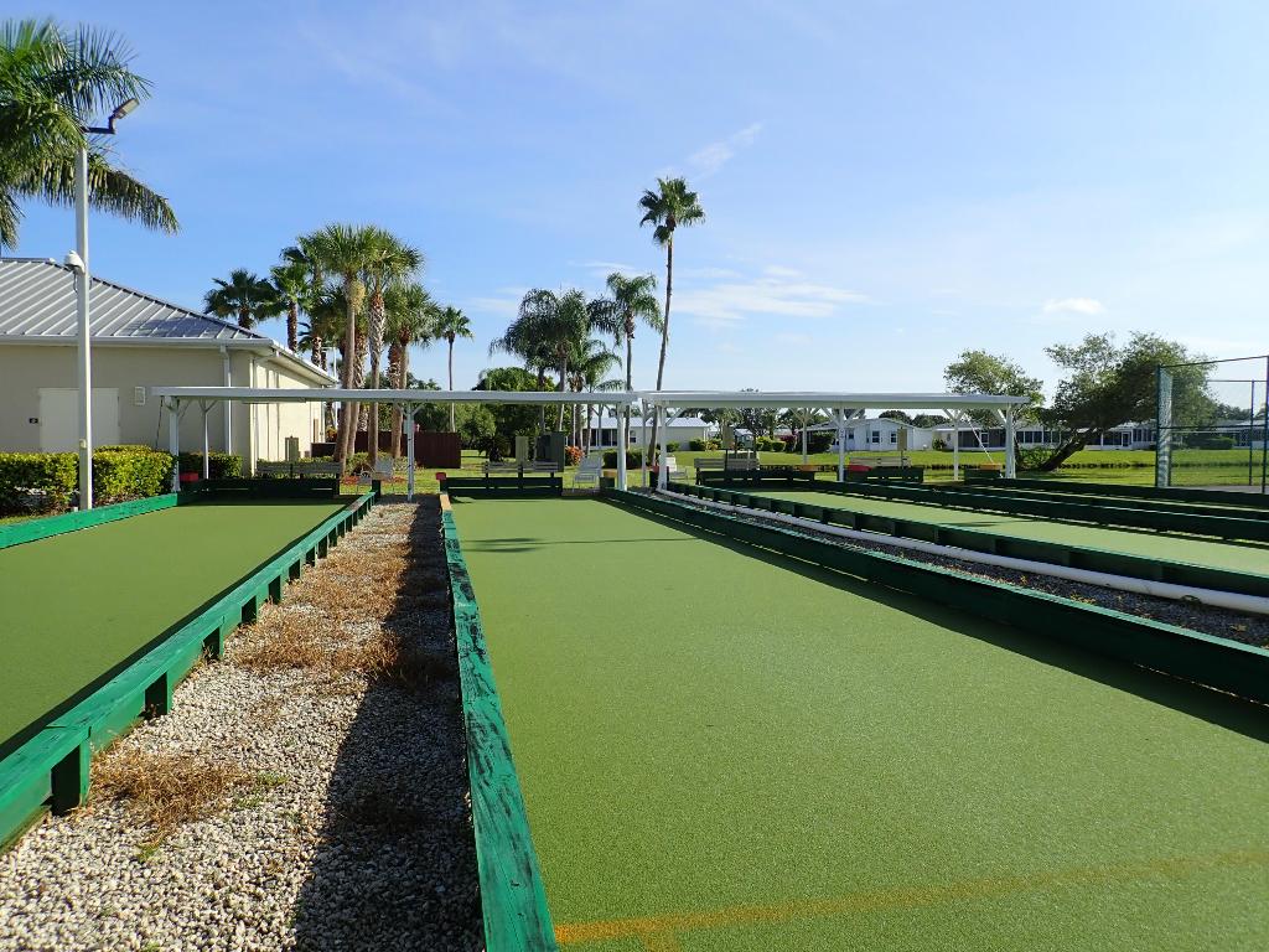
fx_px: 916
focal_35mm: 25
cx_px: 634
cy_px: 476
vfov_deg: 54.9
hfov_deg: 69.4
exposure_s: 1/160
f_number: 8
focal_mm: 4.5
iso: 100
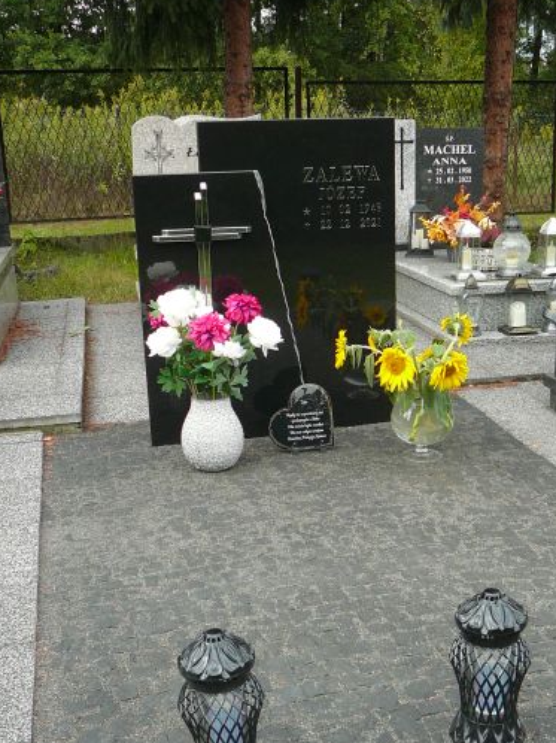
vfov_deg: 42.0
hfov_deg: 32.0
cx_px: 350
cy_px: 433
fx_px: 965
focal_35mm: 45
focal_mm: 5.2
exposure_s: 1/200
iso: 80
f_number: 2.8
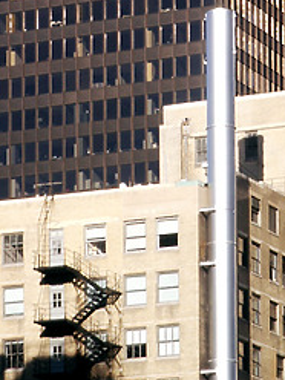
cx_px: 173
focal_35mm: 288
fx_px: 3162
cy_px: -11
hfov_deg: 5.2
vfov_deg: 6.9
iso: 64
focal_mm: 24.19
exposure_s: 1/125
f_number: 8
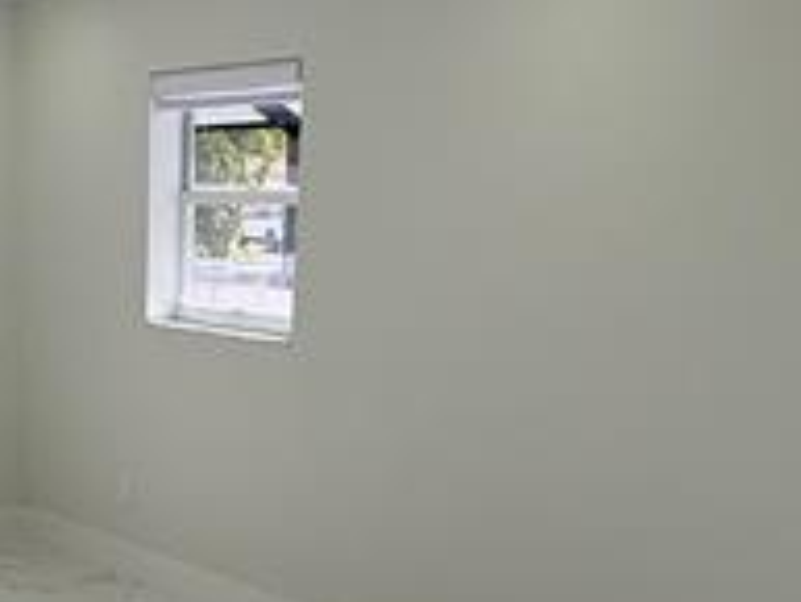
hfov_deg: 32.5
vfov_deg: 23.8
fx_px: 1343
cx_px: 183
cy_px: 644
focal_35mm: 58
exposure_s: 1/244
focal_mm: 2.22
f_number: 2.2
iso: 50
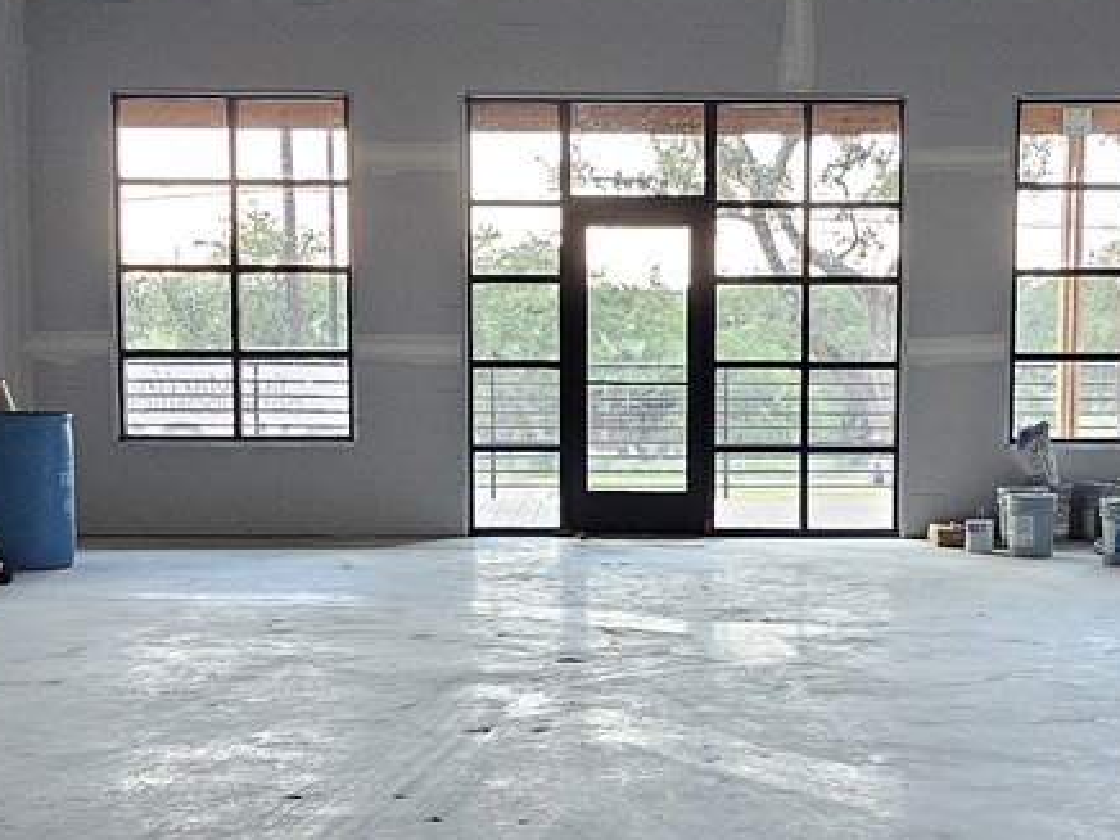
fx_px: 2459
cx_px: 704
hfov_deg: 25.6
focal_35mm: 76
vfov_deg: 19.4
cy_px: 527
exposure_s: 1/120
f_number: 1.7
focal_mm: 6.3
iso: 1000
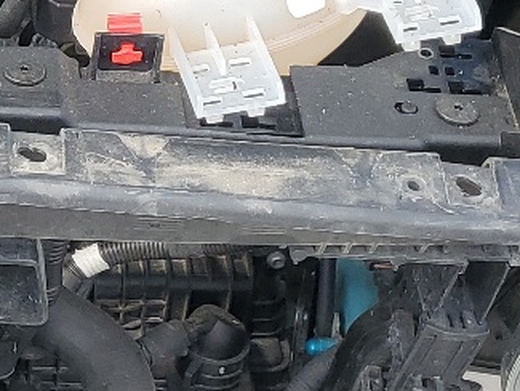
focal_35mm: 128
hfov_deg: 14.0
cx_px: -346
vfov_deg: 11.6
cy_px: 128
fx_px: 1924
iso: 50
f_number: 1.5
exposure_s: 1/714
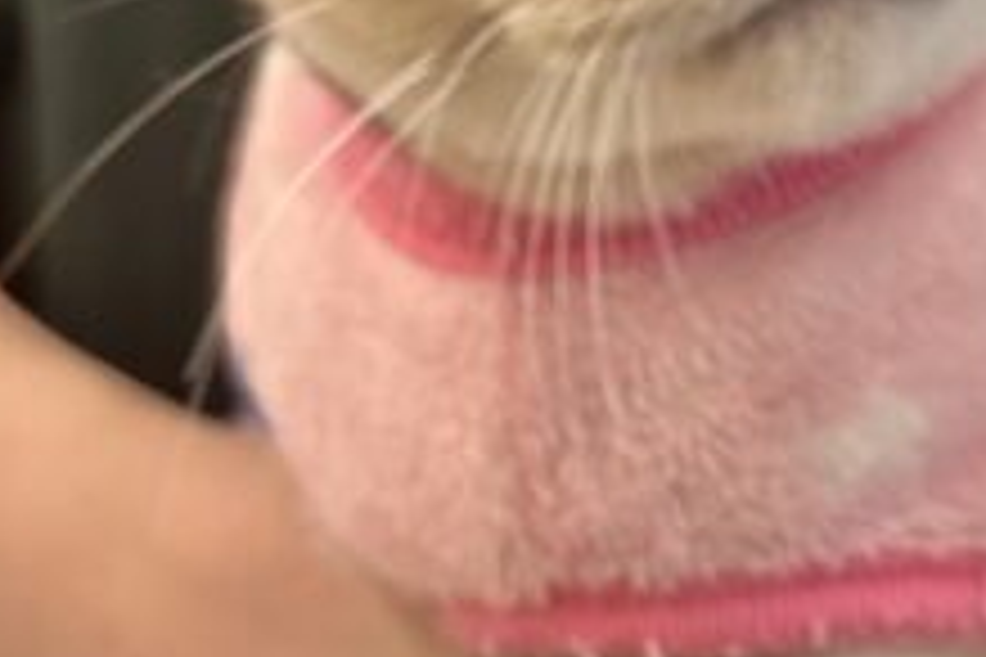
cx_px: 896
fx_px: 2164
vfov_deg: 17.2
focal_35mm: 79
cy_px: 166
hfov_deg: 24.9
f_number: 1.6
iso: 125
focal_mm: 5.96
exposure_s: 1/100
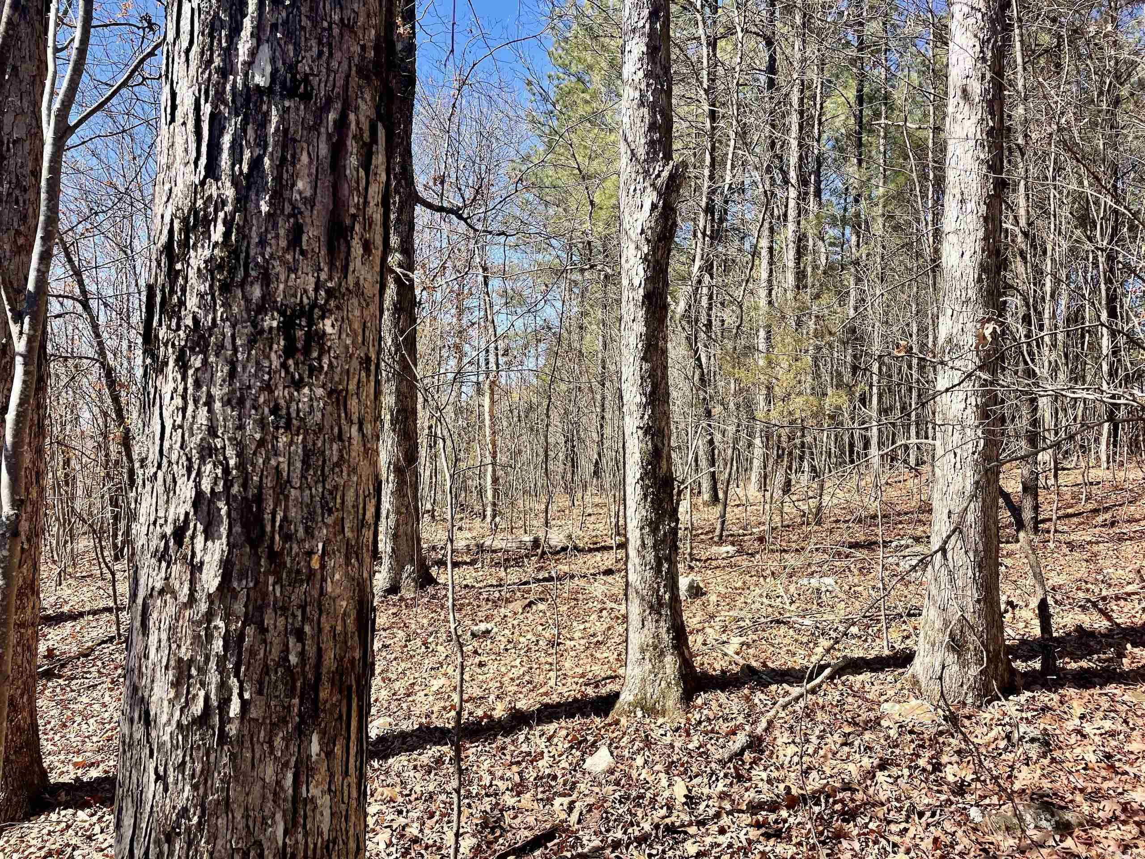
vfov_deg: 53.1
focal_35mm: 26
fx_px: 860
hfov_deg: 67.3
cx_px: 572
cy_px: 430
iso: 32
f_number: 1.6
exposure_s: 1/1195
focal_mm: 4.2
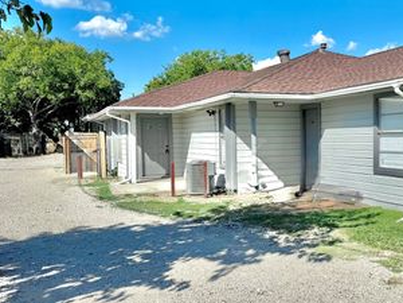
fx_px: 466
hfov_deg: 44.4
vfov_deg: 36.0
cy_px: 156
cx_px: 325
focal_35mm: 40
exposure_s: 1/8130
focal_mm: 6.76
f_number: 1.78
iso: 80
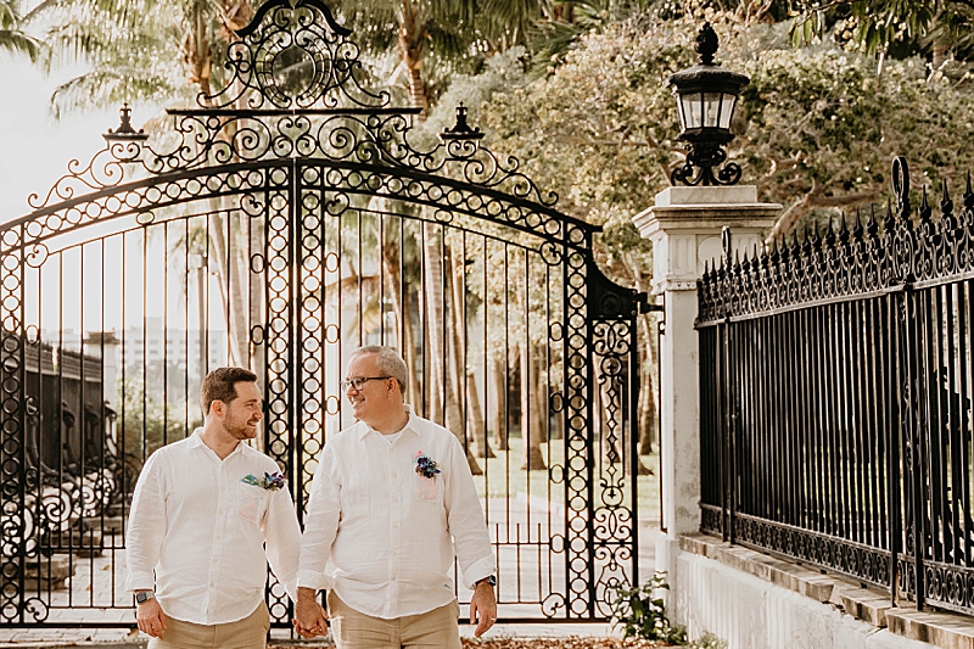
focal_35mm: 84
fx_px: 2272
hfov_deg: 24.0
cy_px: 378
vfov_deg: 16.2
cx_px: 290
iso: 160
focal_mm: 48
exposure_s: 1/640
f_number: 2.8
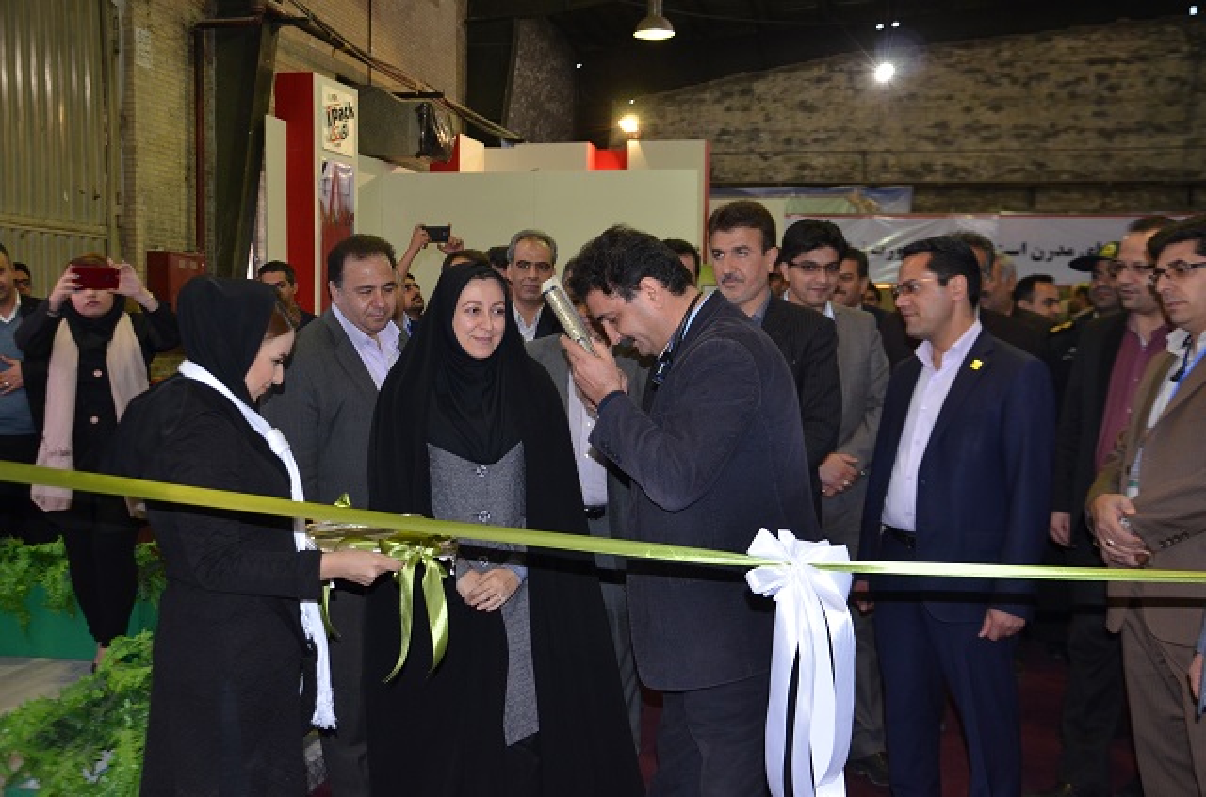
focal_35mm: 38
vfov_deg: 35.3
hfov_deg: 51.4
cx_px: 603
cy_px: 398
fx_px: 1253
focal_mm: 25
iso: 800
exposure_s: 1/60
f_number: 4
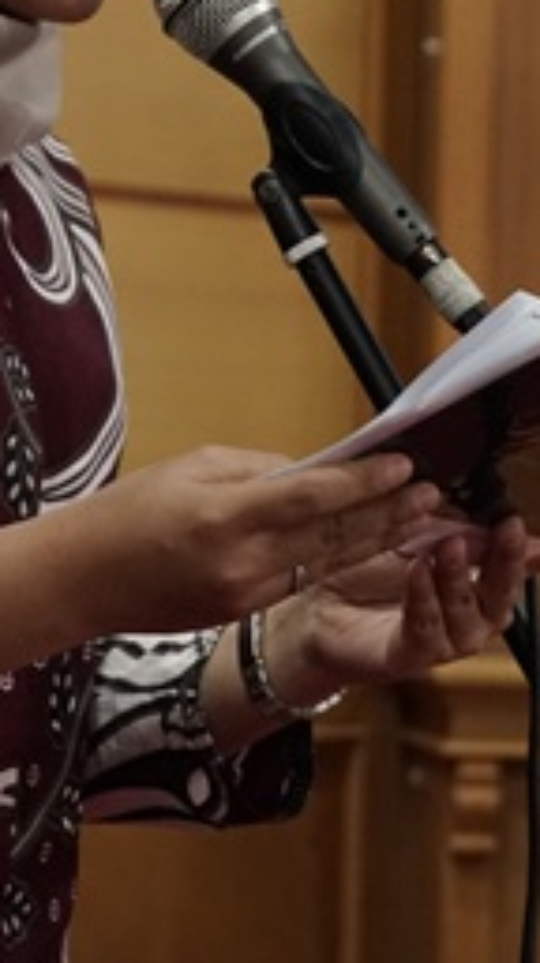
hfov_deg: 6.8
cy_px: 266
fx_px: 4519
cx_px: 156
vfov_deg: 12.1
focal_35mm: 177
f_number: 5.6
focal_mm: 70
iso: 2500
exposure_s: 1/100
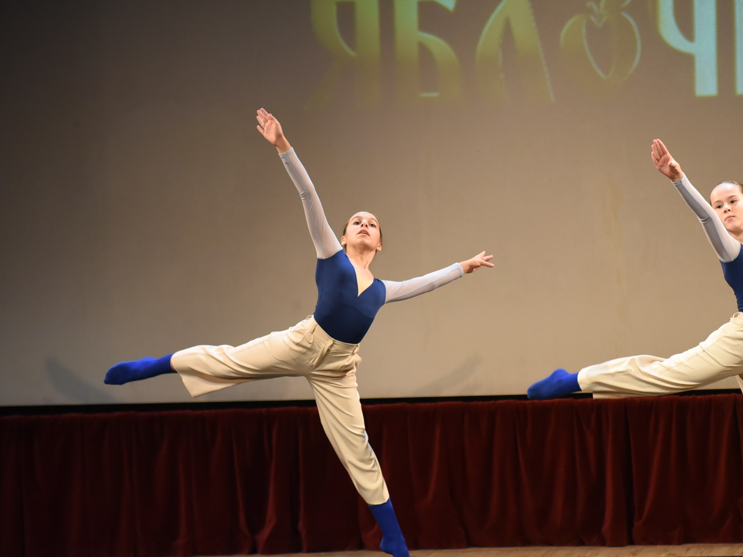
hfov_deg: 8.2
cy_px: 312
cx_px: 490
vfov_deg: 6.1
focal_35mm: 242
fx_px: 5194
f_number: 2.8
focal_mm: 180
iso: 2500
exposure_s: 1/320
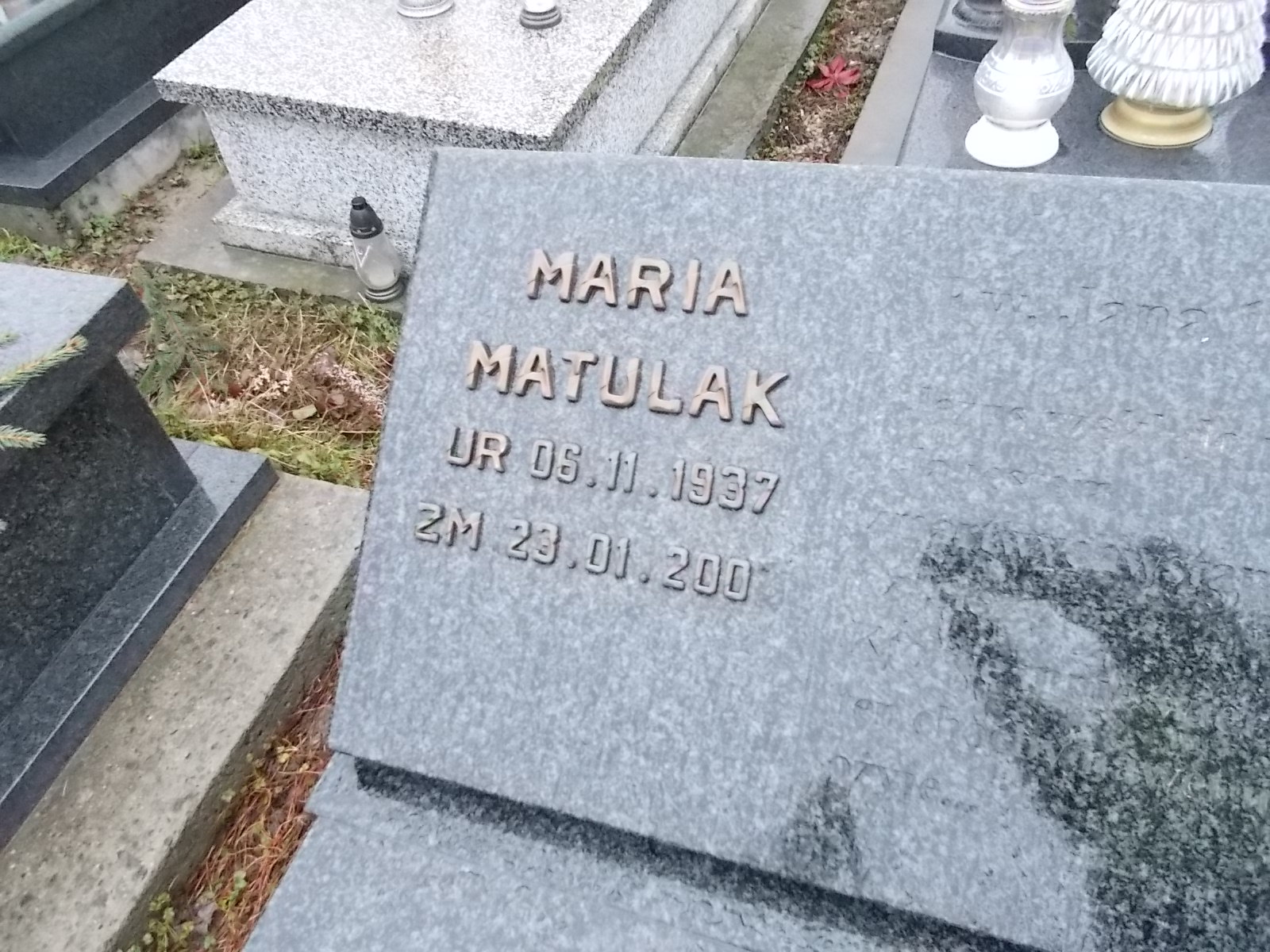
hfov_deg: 67.3
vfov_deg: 53.1
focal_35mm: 26
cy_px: 476
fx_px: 954
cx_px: 635
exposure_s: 1/30
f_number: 3.2
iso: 400
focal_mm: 4.6
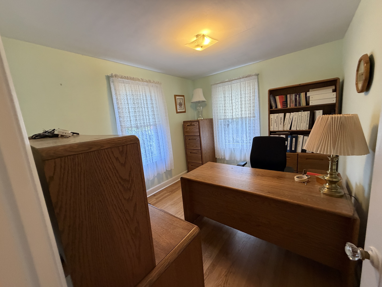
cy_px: 144
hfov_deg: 102.1
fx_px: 154
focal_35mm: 14
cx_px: 191
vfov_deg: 85.7
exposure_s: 1/60
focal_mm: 2.22
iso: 400
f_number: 2.2
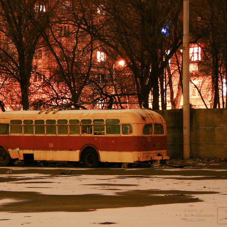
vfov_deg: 13.1
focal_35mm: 133
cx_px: 86
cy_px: 114
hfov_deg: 13.1
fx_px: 987
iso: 80
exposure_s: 30
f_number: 3.9
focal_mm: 16.6
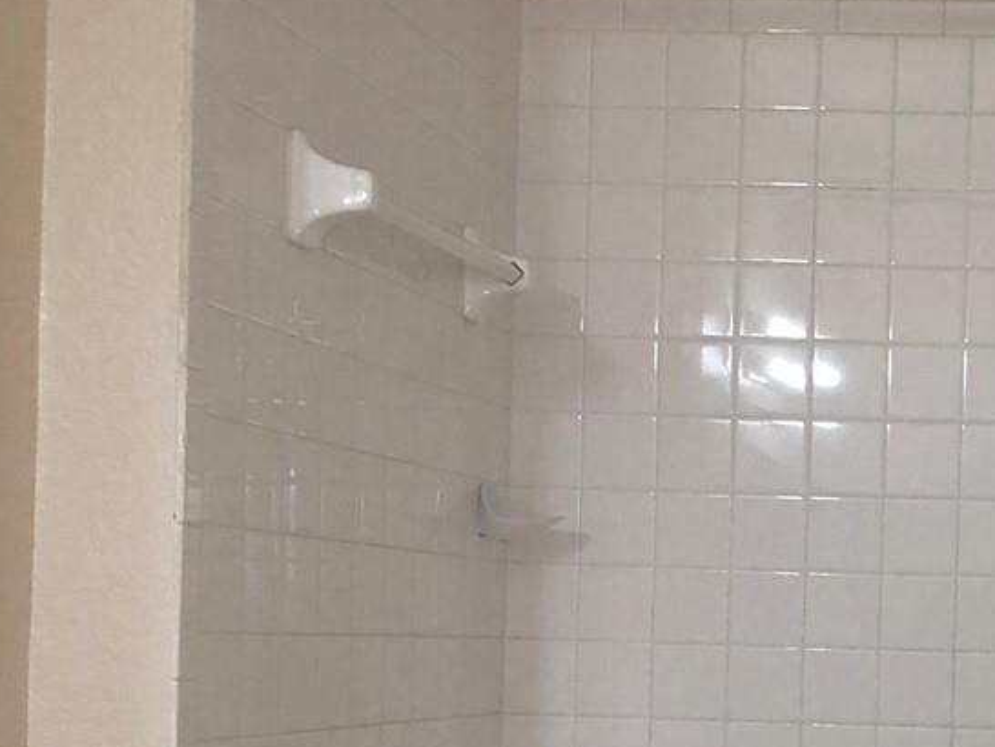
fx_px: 2358
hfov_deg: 22.7
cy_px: 701
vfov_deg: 17.7
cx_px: 1050
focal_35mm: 82
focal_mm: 3.99
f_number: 1.8
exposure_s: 1/30
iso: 20
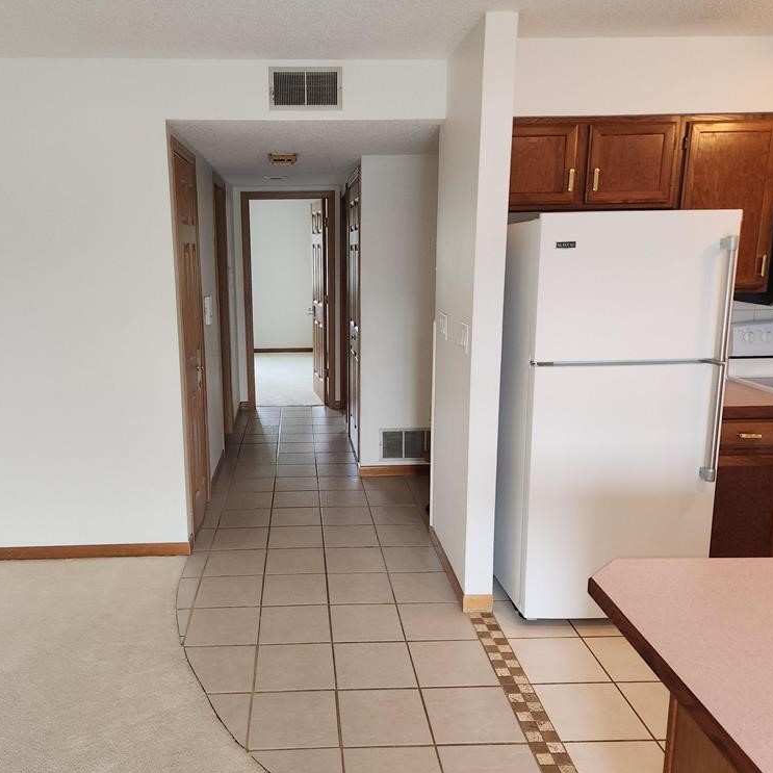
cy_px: 391
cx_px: 312
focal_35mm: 28
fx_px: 707
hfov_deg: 56.9
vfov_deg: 57.3
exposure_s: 1/60
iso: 125
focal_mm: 5.4
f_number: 1.8
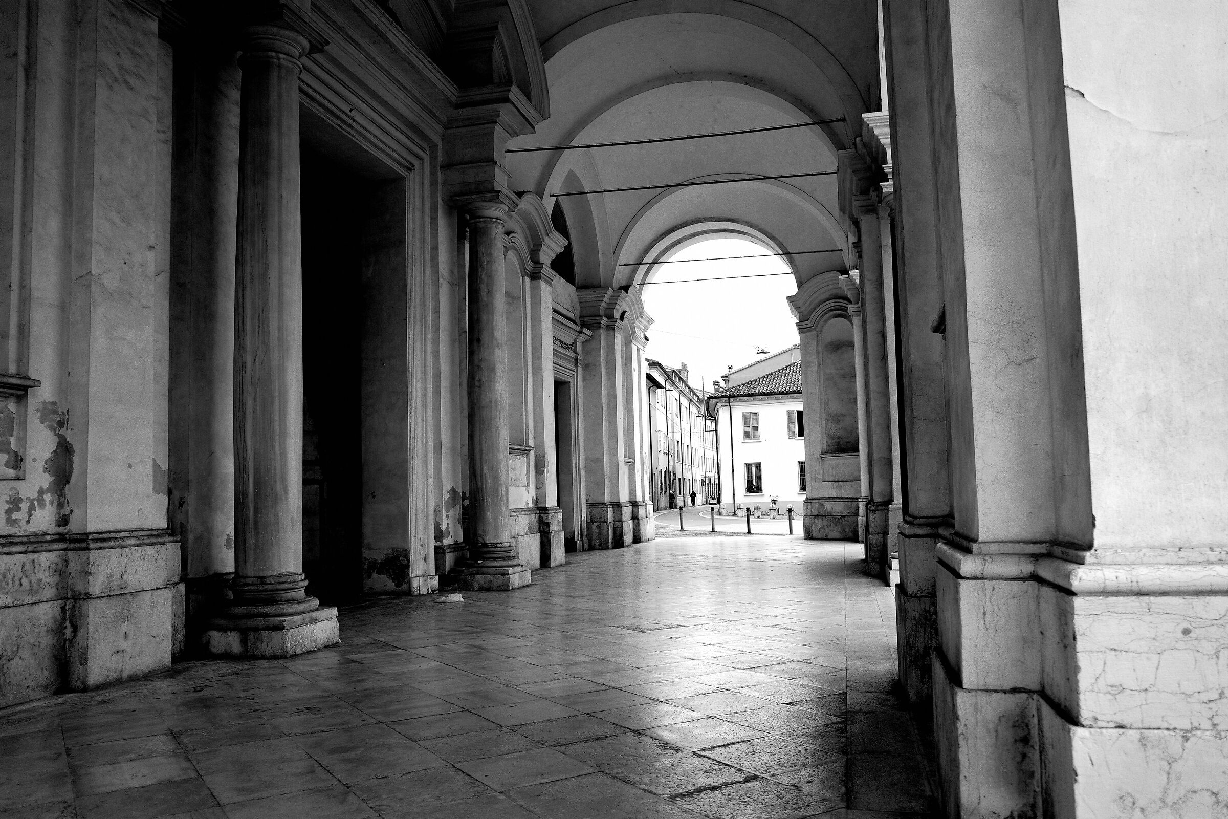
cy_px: 410
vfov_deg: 46.4
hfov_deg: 65.5
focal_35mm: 28
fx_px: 955
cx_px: 614
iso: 200
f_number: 2.8
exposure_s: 1/125
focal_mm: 18.3
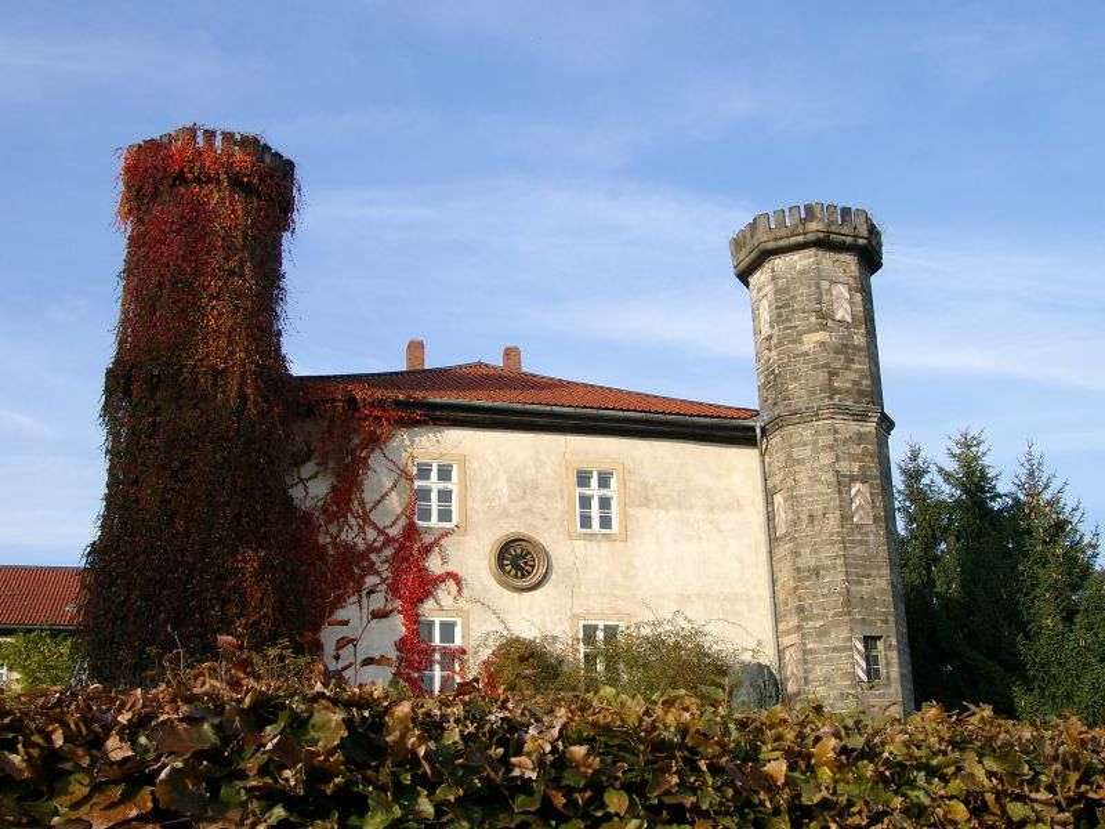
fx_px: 1341
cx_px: 552
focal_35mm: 42
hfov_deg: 44.8
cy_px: 414
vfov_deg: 34.3
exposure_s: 1/350
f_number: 4
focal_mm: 8.82
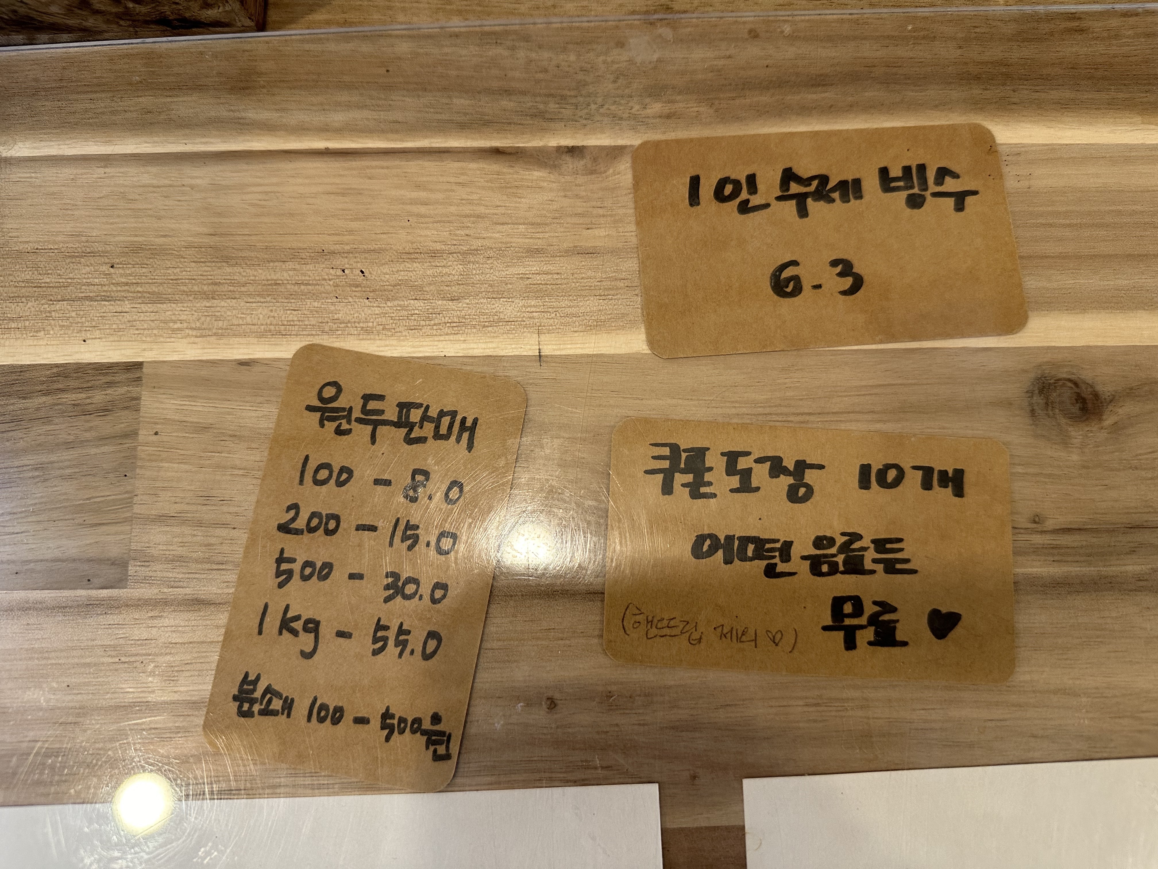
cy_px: 434
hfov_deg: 71.6
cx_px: 579
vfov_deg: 56.8
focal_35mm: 24
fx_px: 803
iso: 250
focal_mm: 6.86
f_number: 1.78
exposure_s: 1/60
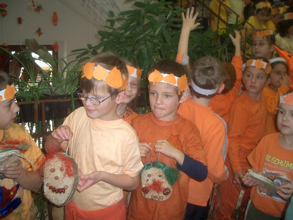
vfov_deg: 40.7
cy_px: 110
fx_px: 296
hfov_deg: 52.6
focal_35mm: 35
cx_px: 146
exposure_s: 1/40
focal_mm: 5.8
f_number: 2.6
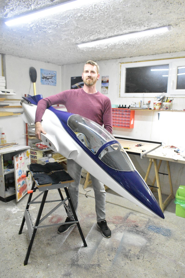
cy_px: 139
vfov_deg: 67.4
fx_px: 208
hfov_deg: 47.9
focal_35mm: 27
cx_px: 92
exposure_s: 1/200
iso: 5000
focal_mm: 18
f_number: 5
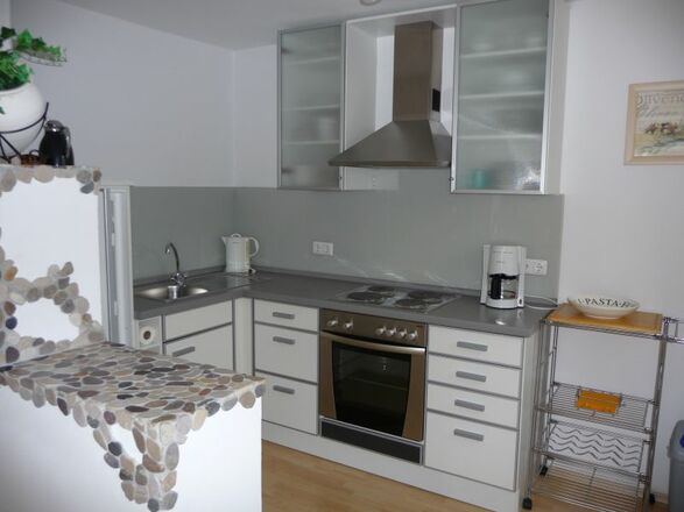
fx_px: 553
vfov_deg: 49.7
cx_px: 342
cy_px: 256
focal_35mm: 28
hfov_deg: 63.5
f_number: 3.3
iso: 125
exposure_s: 1/30
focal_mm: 4.7
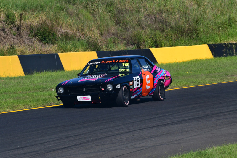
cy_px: 79
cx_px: 118
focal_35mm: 465
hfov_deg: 4.4
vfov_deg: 3.0
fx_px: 3062
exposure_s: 1/640
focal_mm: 310
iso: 400
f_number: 13
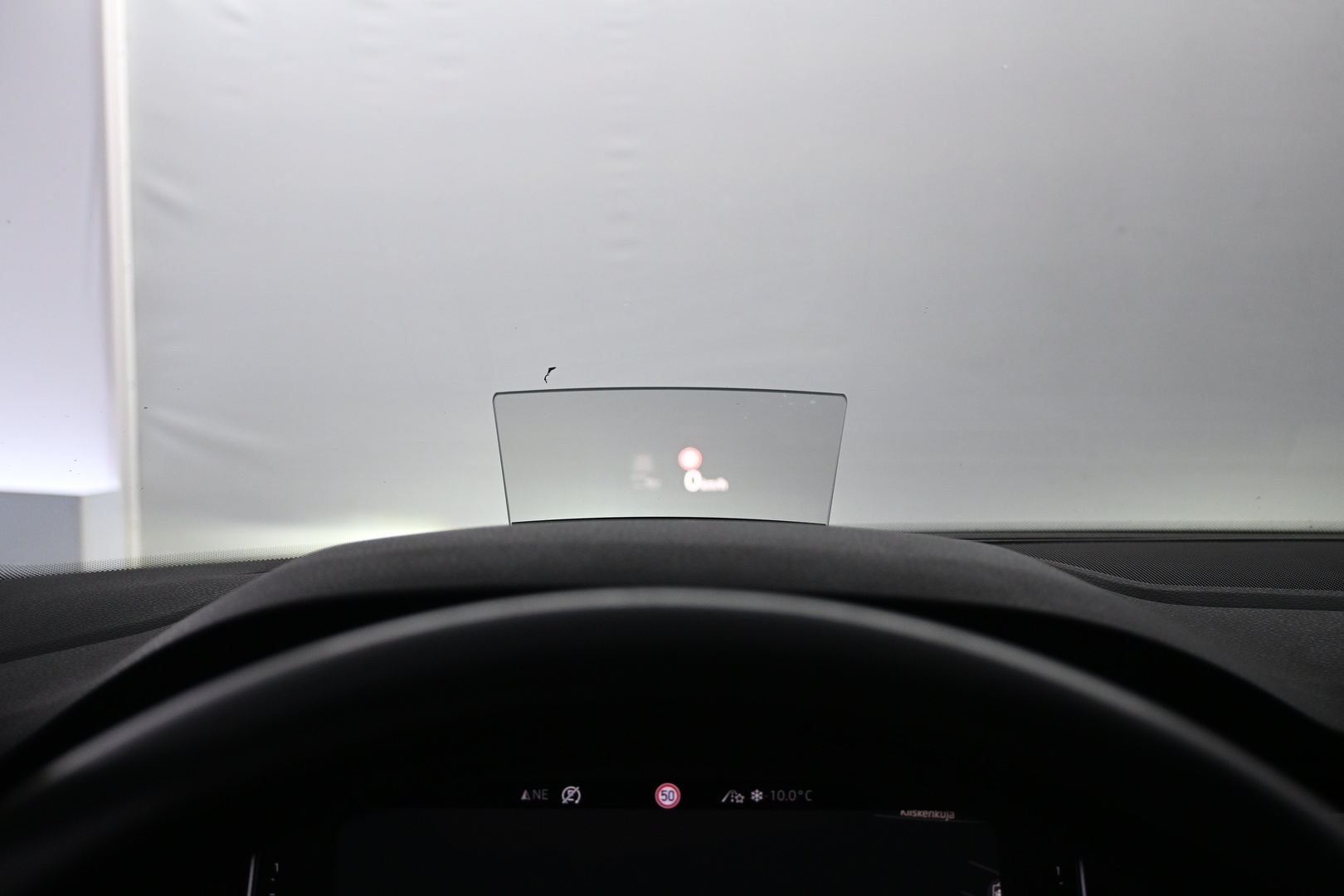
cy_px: 448
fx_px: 1400
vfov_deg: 35.5
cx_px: 672
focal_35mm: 38
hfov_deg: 51.3
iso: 800
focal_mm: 25
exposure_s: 1/100
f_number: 4.2
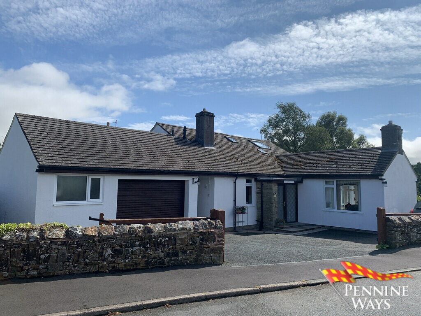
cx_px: 210
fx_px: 316
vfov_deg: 53.1
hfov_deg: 67.3
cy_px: 158
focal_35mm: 26
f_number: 1.8
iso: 25
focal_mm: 4.25
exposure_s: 1/3650
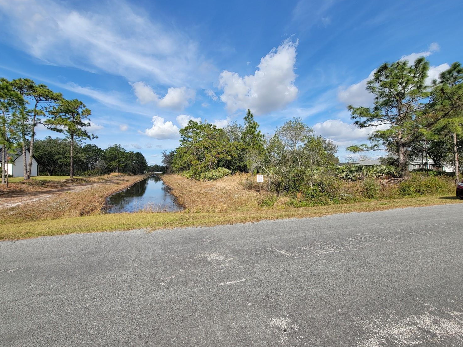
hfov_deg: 101.9
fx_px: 187
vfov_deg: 85.6
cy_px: 163
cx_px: 216
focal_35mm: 14
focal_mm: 2.2
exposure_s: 1/1476
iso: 50
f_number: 2.2
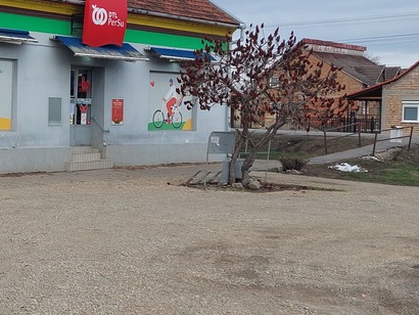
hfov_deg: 27.9
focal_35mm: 65
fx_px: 787
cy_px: 155
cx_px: -6
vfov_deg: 22.6
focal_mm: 5.23
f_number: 1.8
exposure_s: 1/865
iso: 40
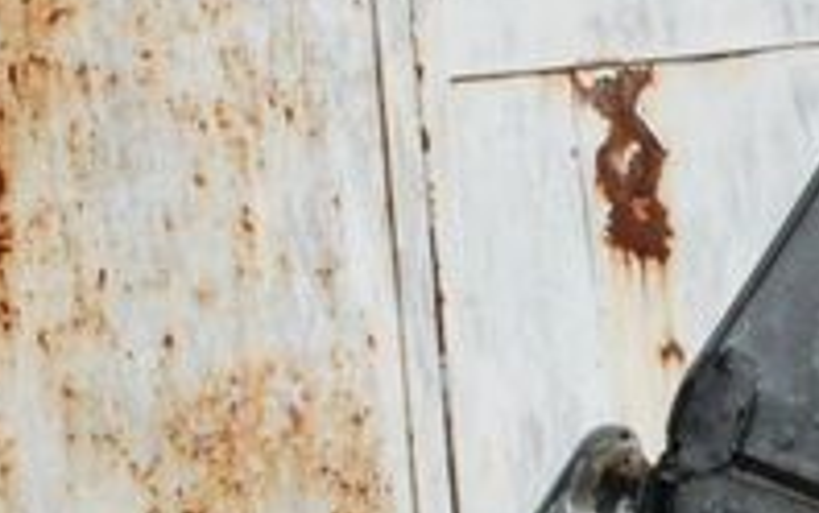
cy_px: 418
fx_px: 4422
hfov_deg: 10.4
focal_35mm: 198
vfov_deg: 6.6
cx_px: 927
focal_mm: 20
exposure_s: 1/400
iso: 200
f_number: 10
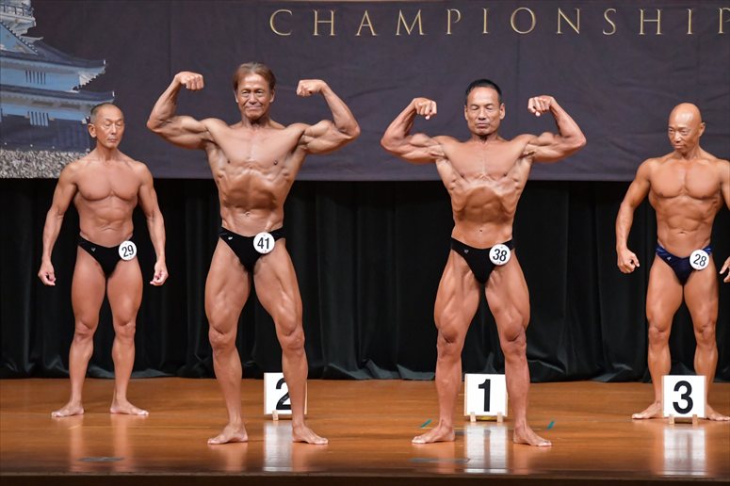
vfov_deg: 6.1
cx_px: 365
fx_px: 4560
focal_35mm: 225
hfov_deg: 9.2
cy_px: 243
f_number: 5.6
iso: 6400
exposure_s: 1/400
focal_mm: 150
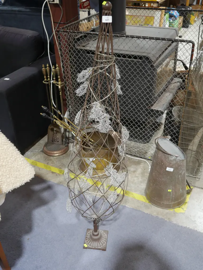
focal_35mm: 36
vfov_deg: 51.3
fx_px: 281
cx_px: 102
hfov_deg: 39.7
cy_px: 135
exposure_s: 1/60
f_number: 4.5
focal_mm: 18
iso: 1250
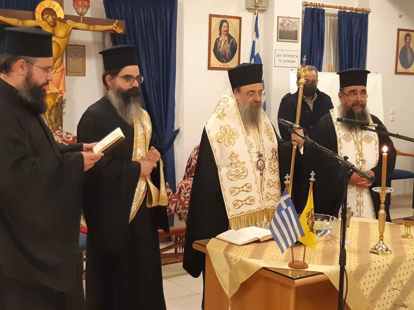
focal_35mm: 26
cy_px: 155
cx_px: 207
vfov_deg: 53.1
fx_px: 311
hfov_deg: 67.3
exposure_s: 1/30
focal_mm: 3.93
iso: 200
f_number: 1.7
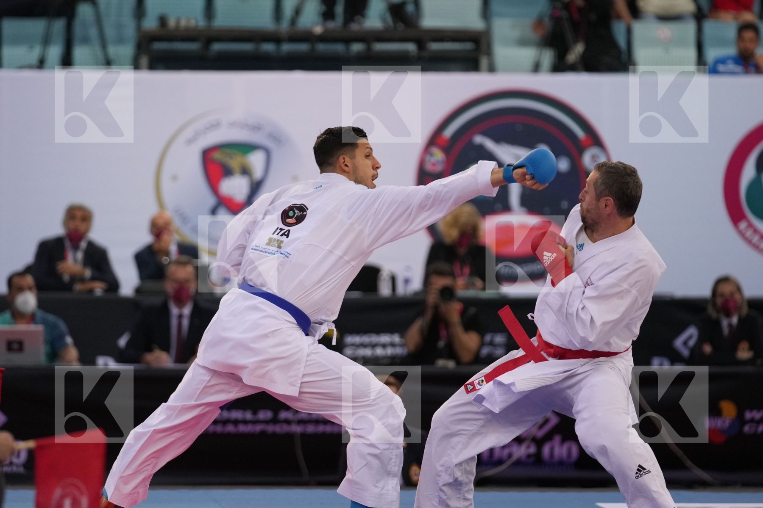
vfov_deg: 4.9
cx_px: 382
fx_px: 5913
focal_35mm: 279
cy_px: 254
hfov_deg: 7.4
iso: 2000
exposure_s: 1/1000
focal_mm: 186
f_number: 2.8
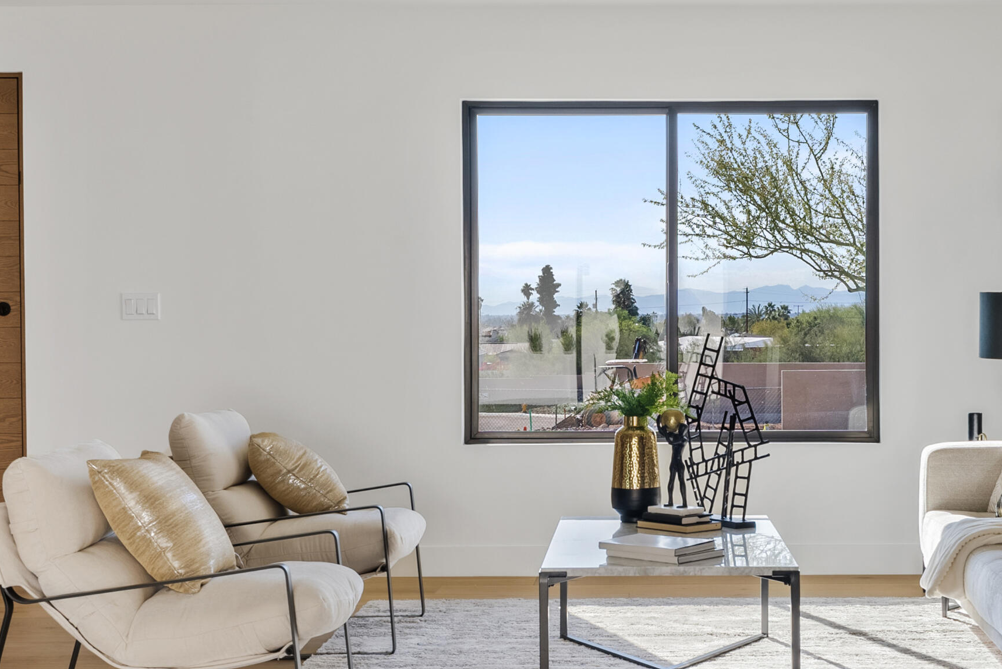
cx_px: 663
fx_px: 1698
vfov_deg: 22.3
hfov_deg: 32.6
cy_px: 353
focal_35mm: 61
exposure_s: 1/8
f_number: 8
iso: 100
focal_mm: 35
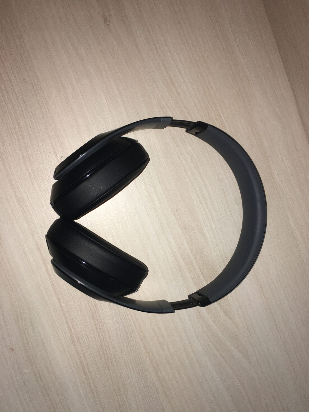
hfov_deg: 48.2
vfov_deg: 61.7
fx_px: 345
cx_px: 154
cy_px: 206
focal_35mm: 29
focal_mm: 4.15
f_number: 2.2
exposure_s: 1/42
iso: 25
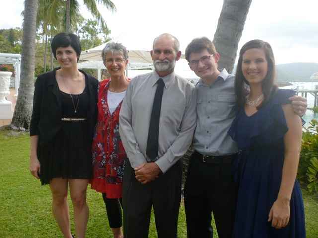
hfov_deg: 61.7
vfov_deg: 48.2
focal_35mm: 29
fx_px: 266
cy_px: 119
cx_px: 159
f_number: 3.3
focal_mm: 5.2
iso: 80
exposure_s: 1/250
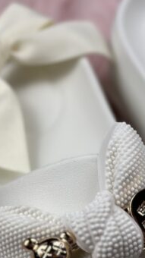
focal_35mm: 123
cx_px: 209
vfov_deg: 17.2
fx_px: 842
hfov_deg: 9.6
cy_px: 237
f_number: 1.78
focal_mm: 6.86
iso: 100
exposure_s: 1/1953
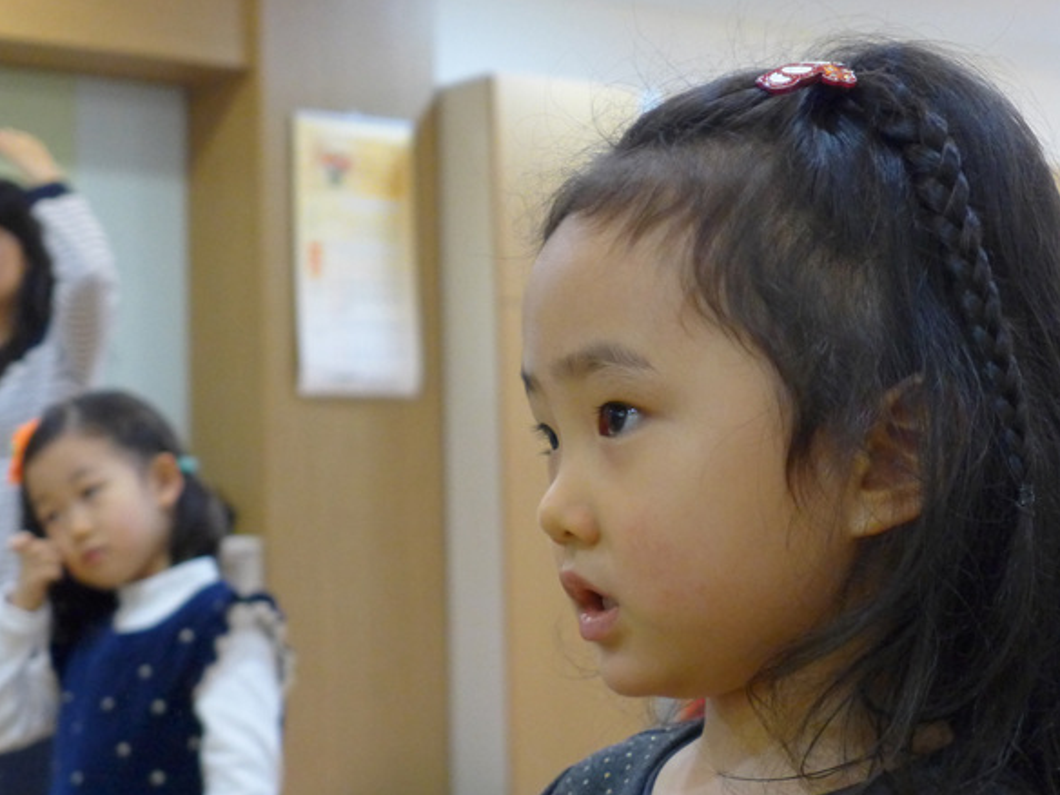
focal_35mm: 89
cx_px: 695
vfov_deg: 16.6
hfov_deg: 21.9
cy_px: 441
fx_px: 2725
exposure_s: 1/200
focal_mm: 12.8
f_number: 2
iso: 800
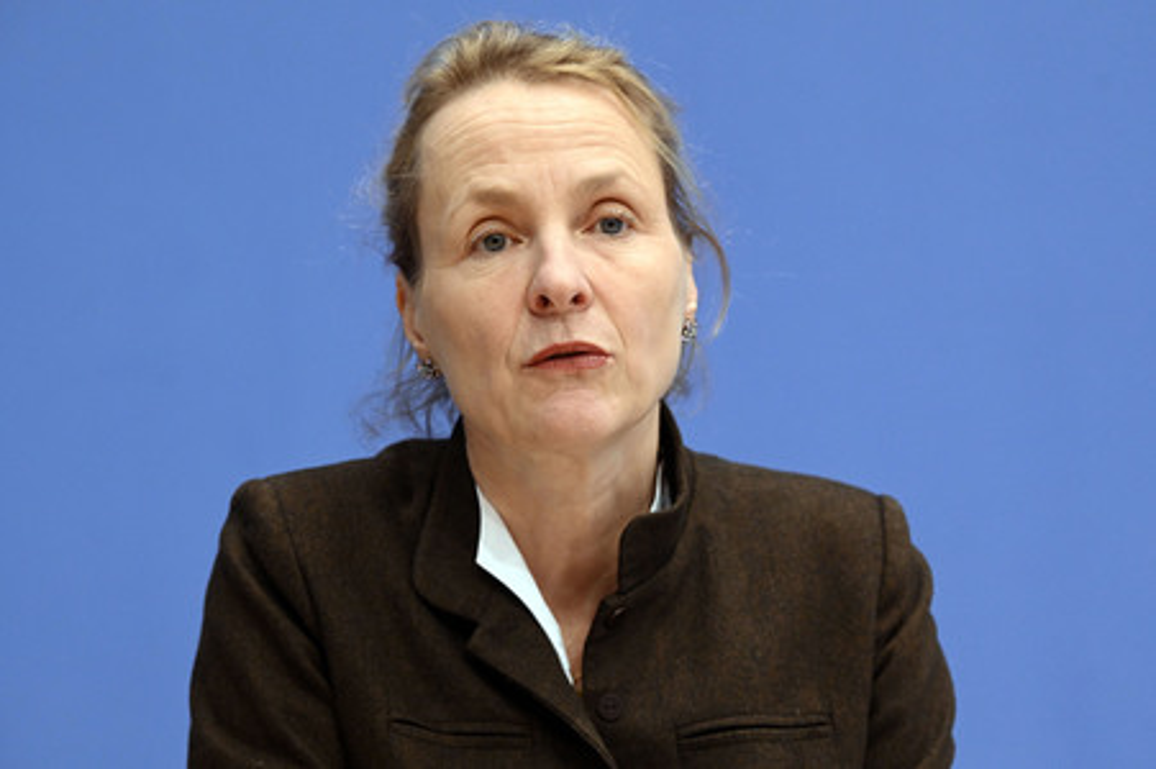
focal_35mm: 130
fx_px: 4171
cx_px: 578
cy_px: 384
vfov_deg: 10.5
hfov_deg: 15.8
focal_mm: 130
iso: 5000
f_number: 5
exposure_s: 1/640
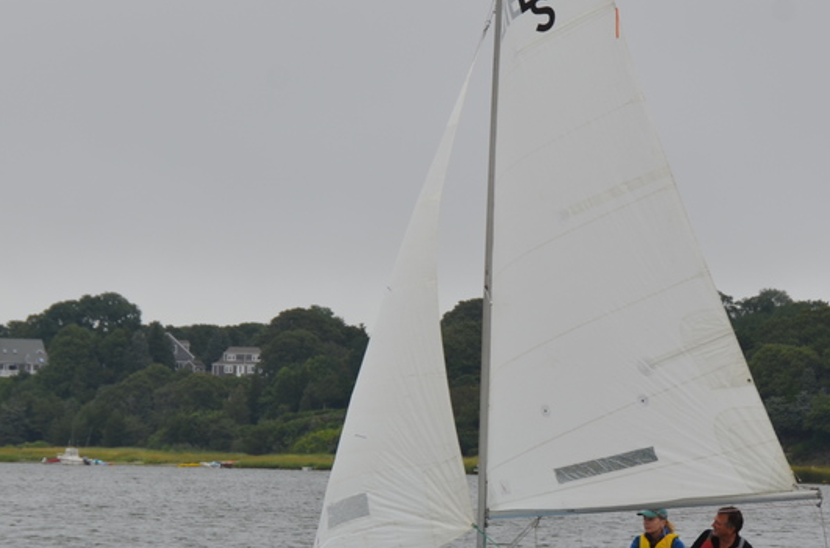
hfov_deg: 6.8
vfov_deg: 4.5
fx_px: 6989
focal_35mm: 304
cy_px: 356
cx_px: 444
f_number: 9
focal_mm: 105
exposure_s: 1/320
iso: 100
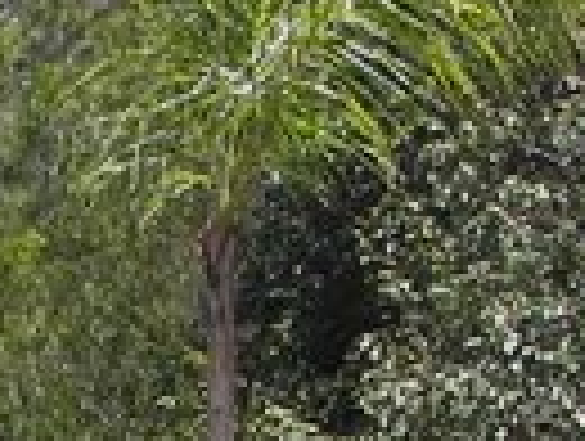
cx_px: -216
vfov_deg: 6.6
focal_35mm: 221
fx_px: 3742
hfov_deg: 8.8
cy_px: 837
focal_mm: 6
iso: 64
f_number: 4
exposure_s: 1/640
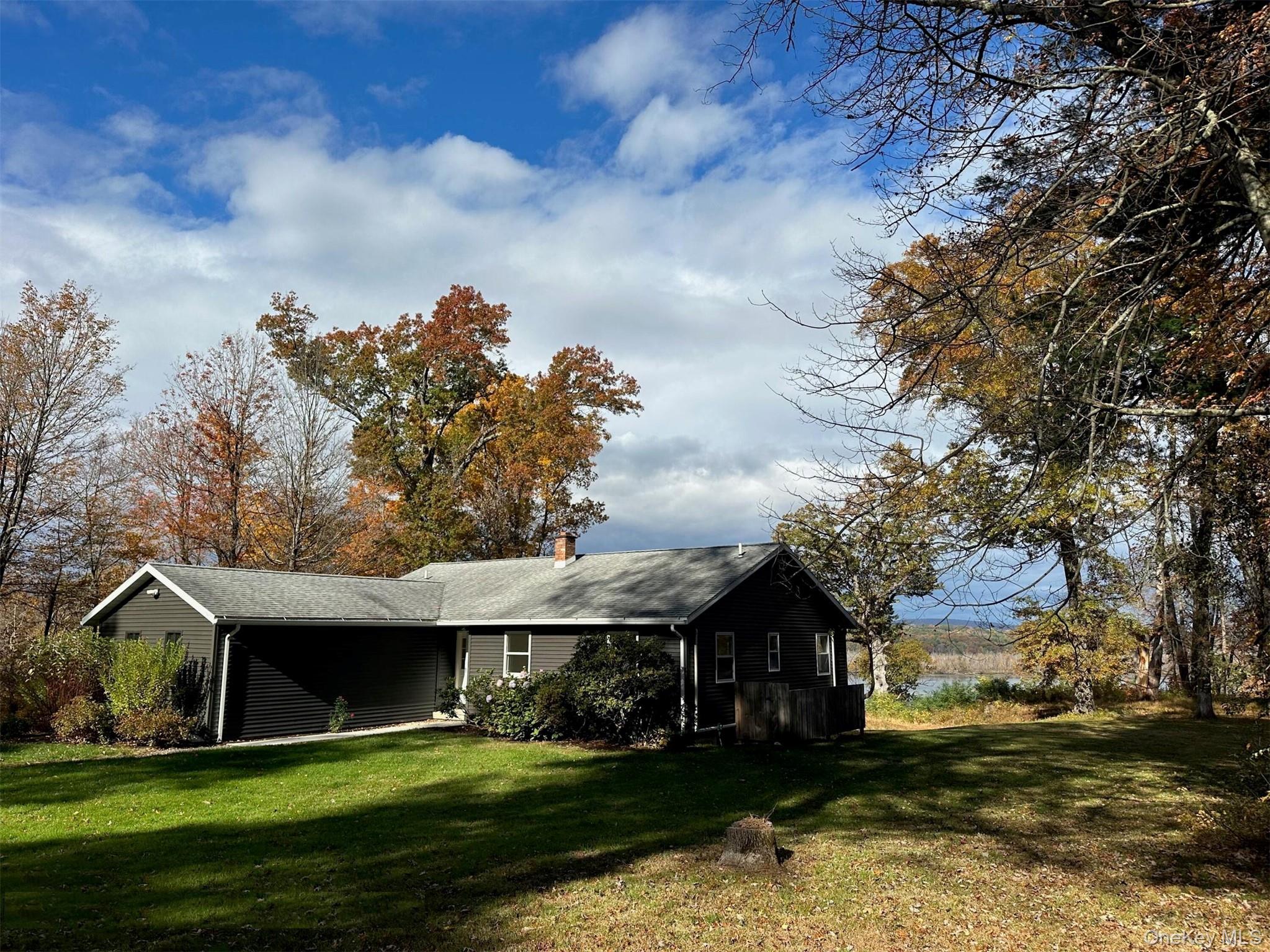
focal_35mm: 24
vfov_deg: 56.8
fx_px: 880
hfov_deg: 71.6
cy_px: 476
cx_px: 635
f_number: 1.78
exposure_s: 1/5525
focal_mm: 6.86
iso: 80
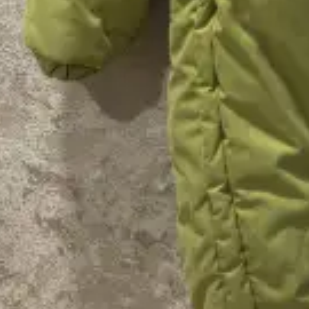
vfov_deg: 16.0
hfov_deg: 15.8
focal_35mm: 106
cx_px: 379
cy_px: -25
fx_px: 1071
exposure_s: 1/33
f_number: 1.6
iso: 200
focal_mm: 5.96
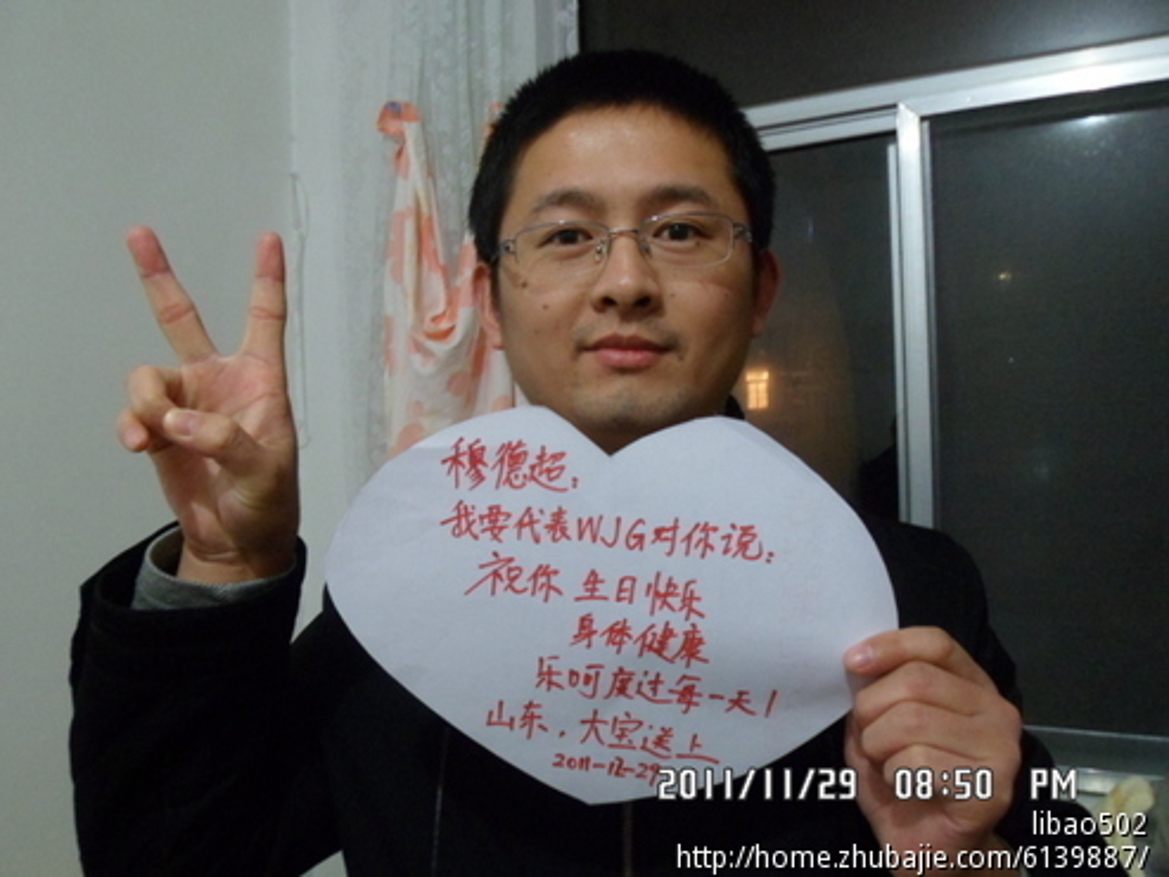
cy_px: 438
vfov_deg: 51.4
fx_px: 912
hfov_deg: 65.3
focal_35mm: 27
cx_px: 584
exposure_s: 1/8
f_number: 3.3
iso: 400
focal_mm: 4.9
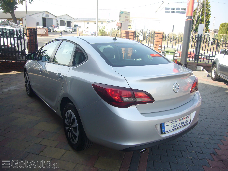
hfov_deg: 63.4
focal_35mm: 28
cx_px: 114
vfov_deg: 49.7
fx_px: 184
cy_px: 86
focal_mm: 4.6
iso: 80
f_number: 2.8
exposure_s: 1/320
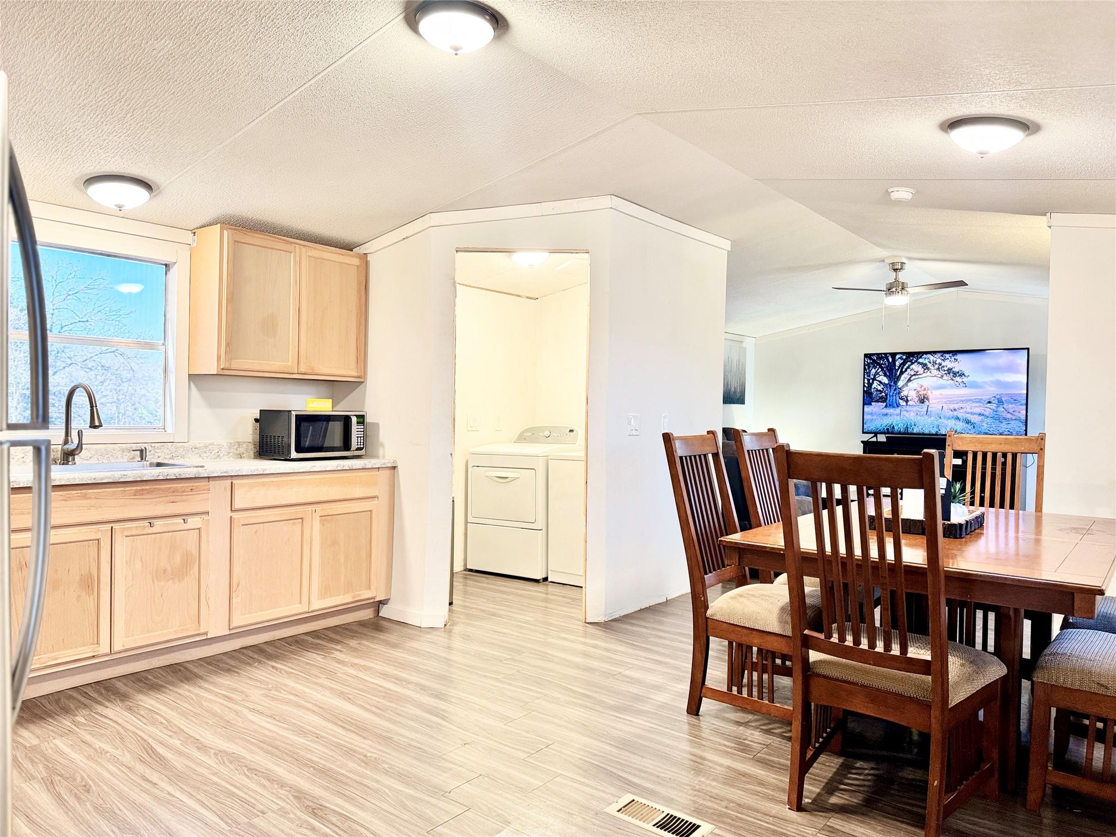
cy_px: 418
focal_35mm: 24
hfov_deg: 71.6
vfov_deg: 56.8
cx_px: 558
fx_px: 774
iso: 200
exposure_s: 1/60
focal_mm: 6.76
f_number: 1.78
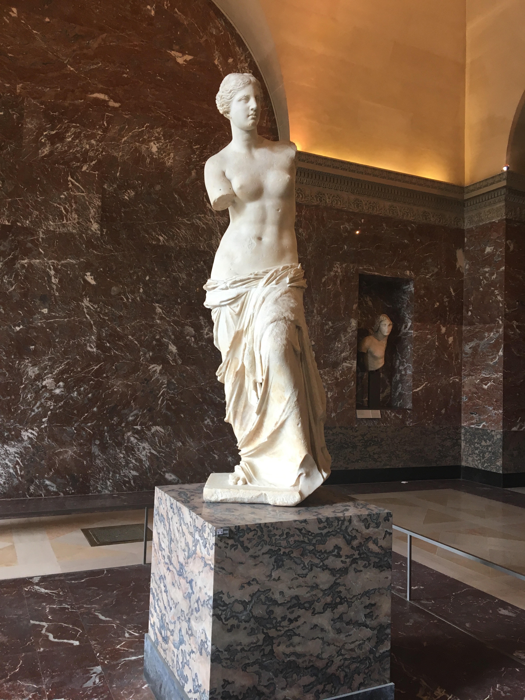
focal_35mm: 29
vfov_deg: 61.7
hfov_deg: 48.2
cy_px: 350
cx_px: 262
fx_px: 586
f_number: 2.2
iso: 40
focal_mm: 4.15
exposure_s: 1/33
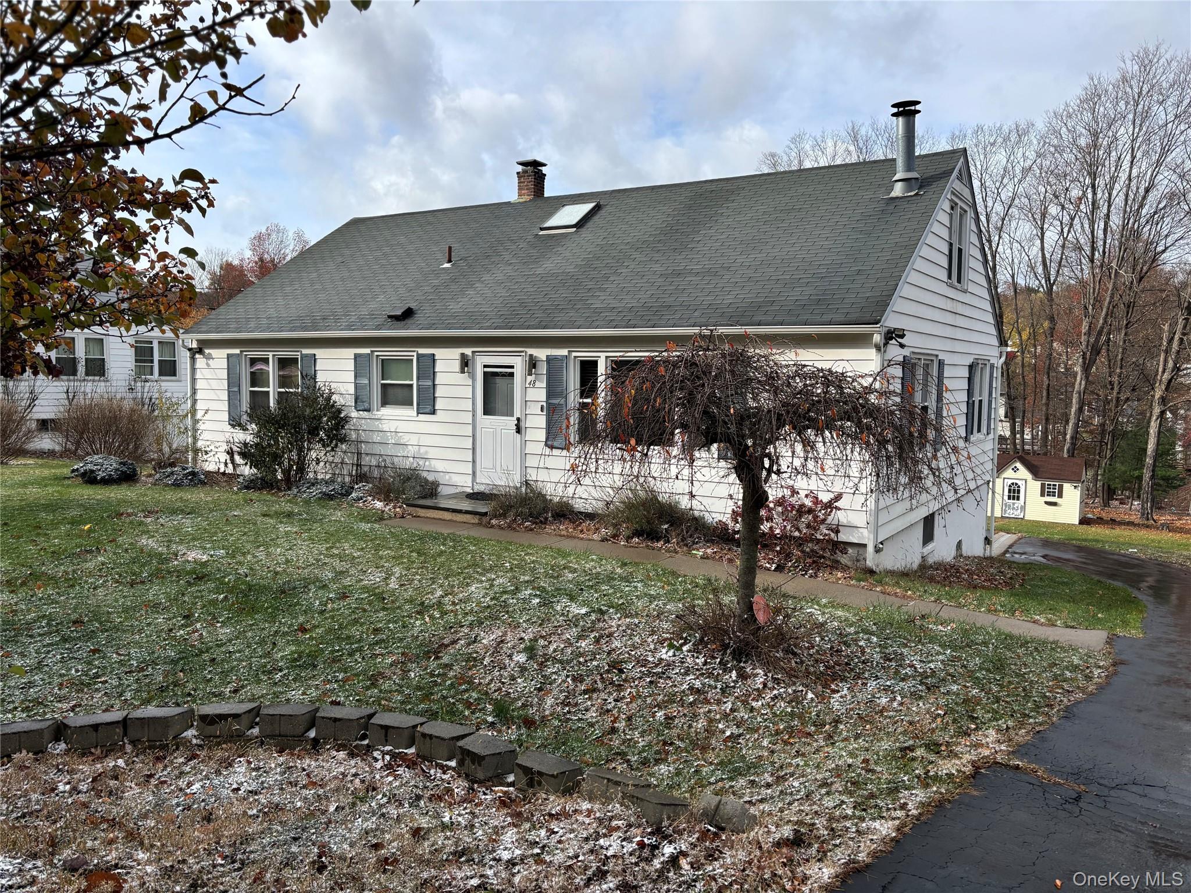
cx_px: 596
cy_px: 446
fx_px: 895
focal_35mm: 26
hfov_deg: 67.3
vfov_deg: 53.1
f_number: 1.6
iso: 50
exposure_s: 1/1845
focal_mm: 5.96
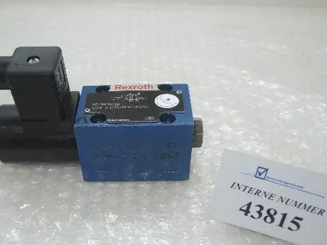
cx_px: 143
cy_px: 155
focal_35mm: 37
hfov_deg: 50.0
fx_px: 350
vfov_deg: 38.4
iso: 80
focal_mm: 6
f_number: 2.5
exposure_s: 1/80
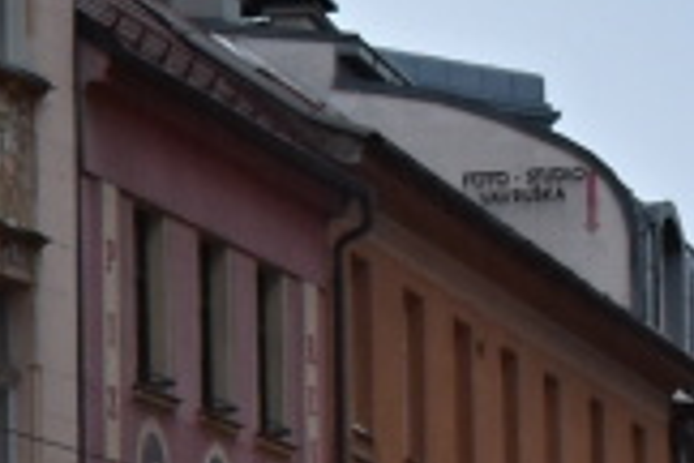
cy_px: 658
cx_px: -1148
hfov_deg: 6.9
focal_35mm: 275
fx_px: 5304
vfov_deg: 5.0
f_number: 7.1
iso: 320
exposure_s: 1/5
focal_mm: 29
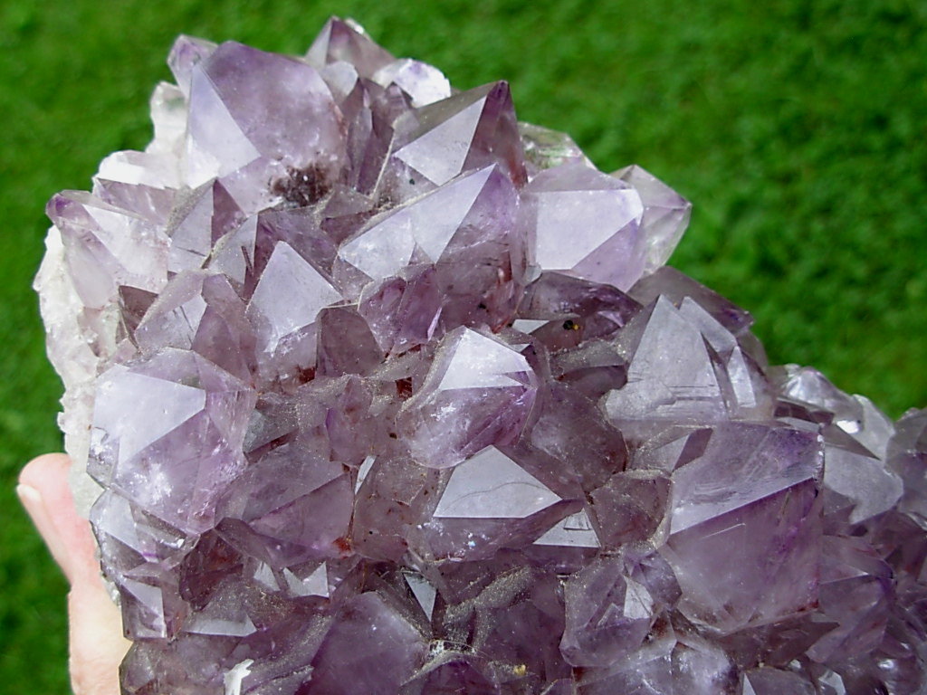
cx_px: 464
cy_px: 348
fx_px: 1018
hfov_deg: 49.0
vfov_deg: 37.7
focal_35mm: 38
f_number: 2.9
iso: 50
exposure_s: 1/256
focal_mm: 6.3
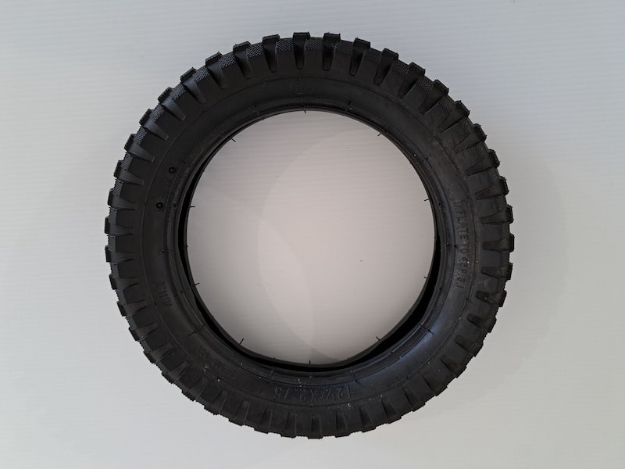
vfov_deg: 56.8
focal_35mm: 24
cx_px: 312
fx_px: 433
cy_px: 234
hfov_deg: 71.6
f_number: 1.8
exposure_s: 1/50
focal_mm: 5.23
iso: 200
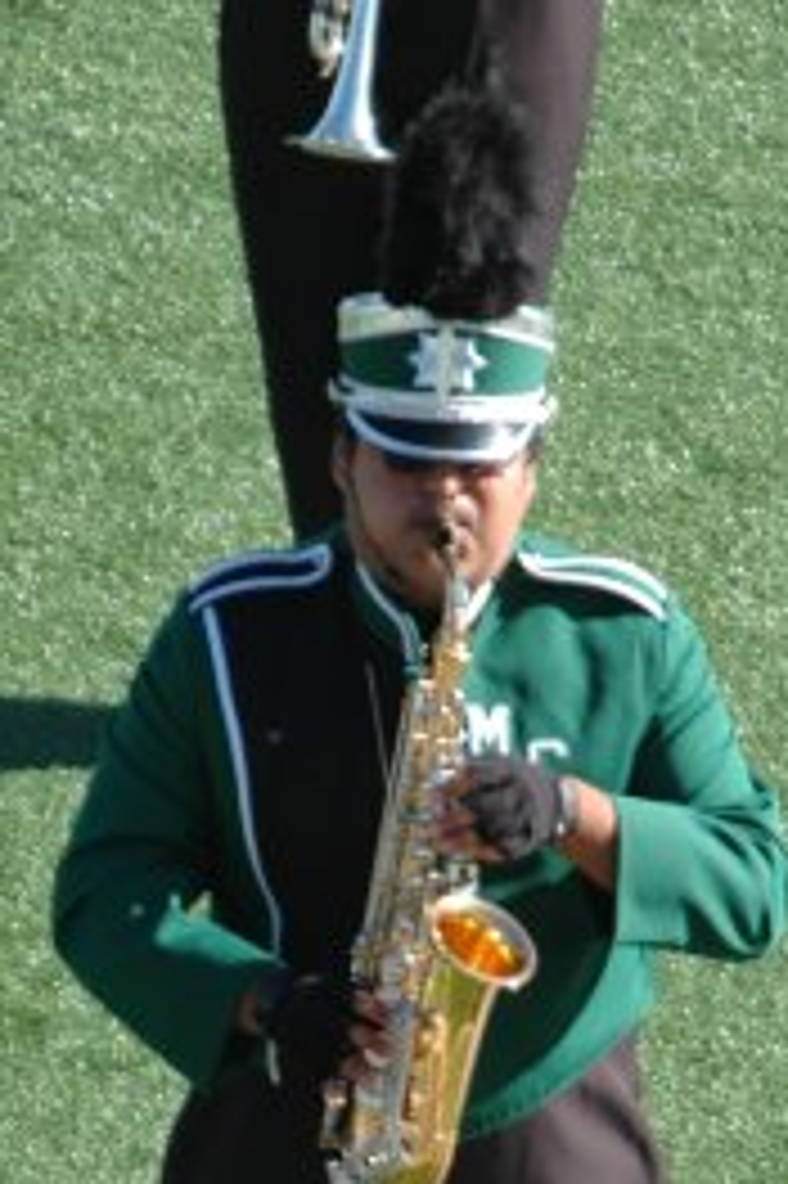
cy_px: 986
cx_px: 290
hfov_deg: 1.0
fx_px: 44939
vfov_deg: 1.5
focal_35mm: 1367
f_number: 5.6
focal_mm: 400
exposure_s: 1/400
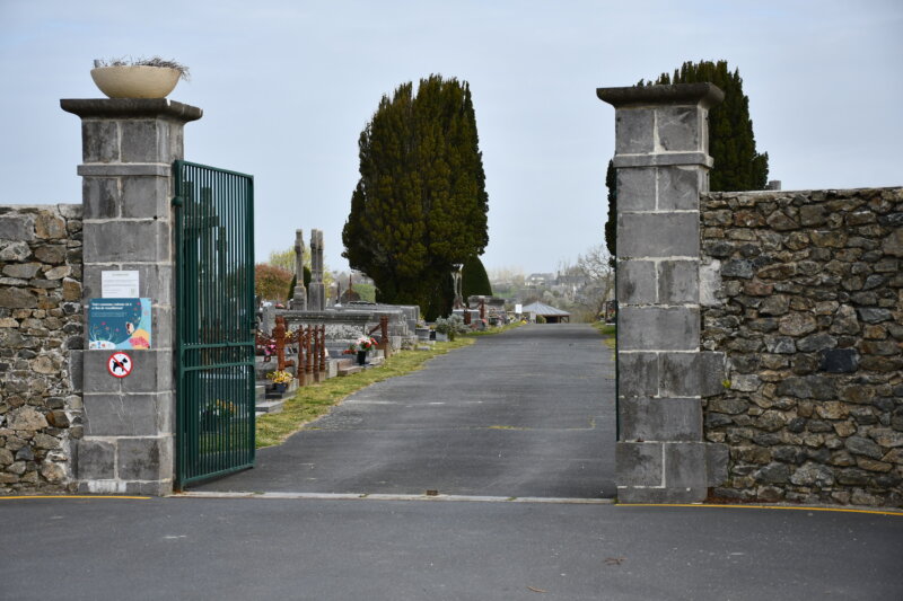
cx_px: 452
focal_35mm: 84
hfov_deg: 24.2
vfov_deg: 16.3
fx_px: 2106
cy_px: 300
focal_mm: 56
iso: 500
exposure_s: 1/2000
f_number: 5
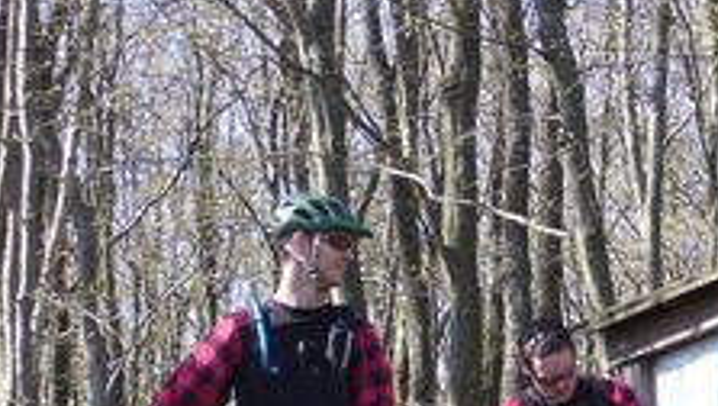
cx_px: 628
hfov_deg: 10.5
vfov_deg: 5.9
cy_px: 464
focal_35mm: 205
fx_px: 3907
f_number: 5
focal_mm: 17.4
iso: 80
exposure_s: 1/60
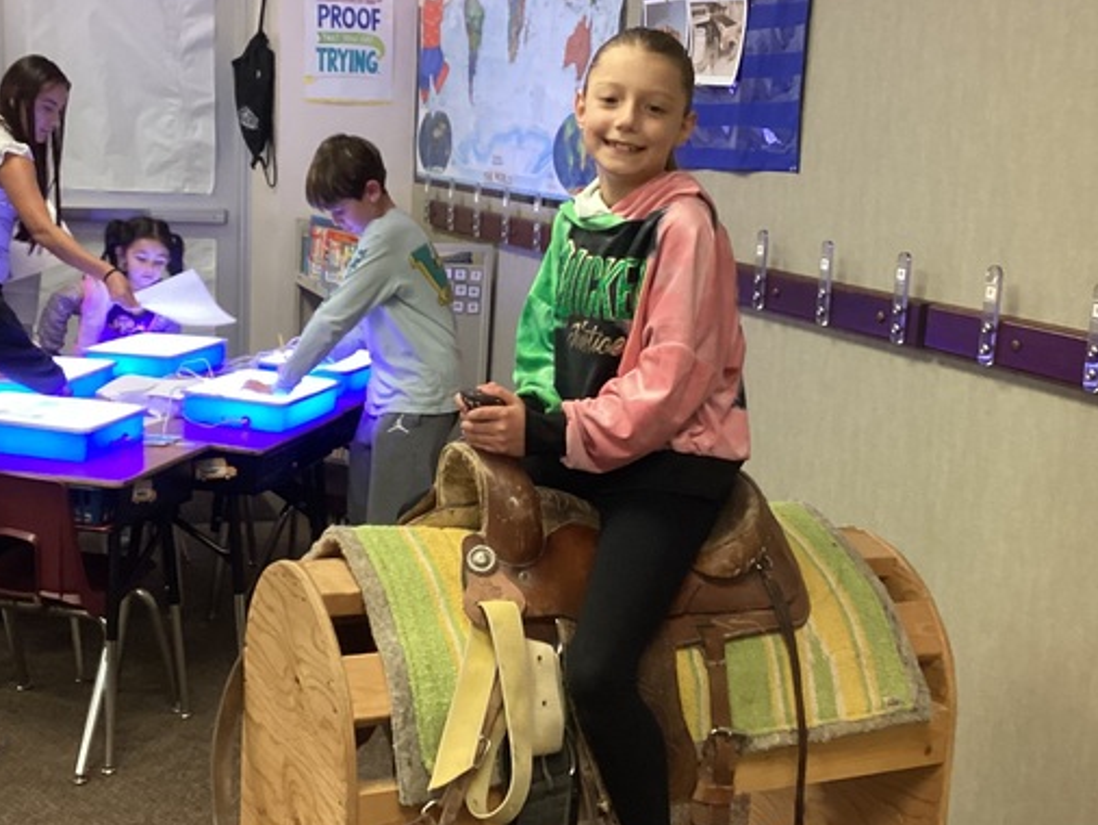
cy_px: 458
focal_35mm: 49
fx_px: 1555
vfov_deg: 29.7
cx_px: 508
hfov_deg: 38.9
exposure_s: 1/40
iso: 250
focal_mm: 3.3
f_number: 2.4
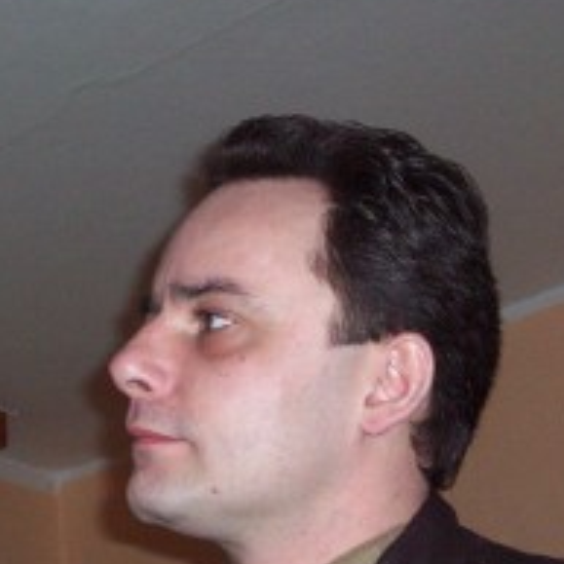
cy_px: 395
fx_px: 1825
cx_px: 245
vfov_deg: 17.5
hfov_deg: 17.6
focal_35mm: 99
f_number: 3.4
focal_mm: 9
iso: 200
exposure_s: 1/80.7
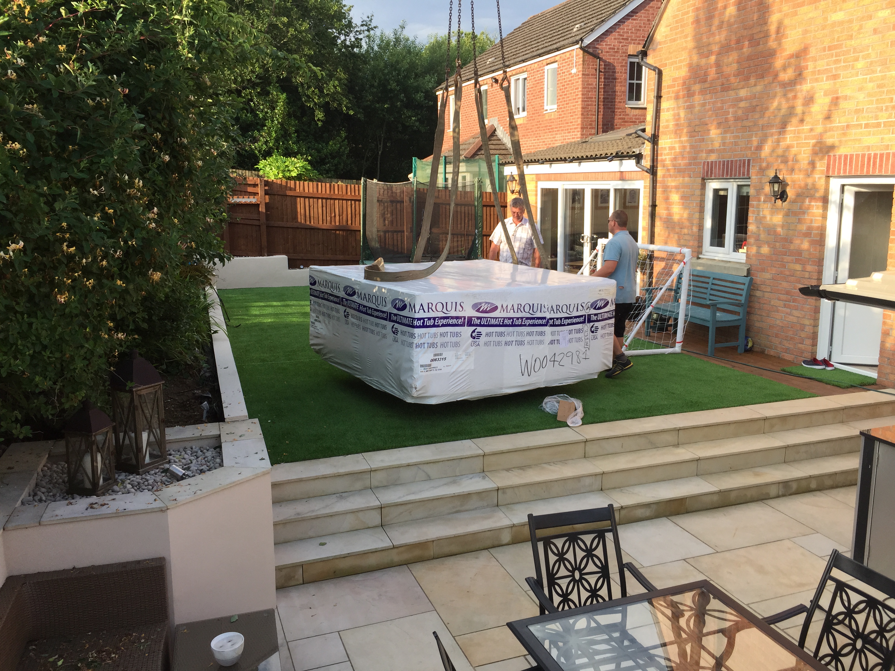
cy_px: 336
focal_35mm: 29
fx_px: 750
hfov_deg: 61.7
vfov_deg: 48.2
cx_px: 448
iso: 32
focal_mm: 4.15
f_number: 2.2
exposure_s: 1/549
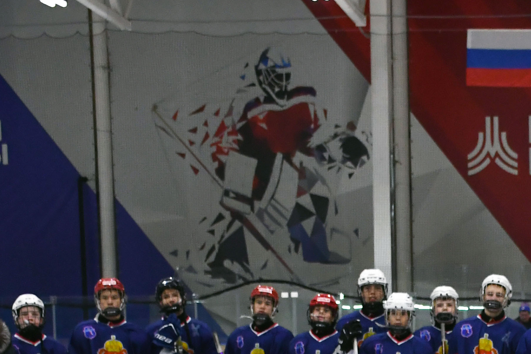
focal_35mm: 105
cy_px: 496
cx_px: 601
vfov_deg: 12.5
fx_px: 1549
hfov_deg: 18.6
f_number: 3.8
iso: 1600
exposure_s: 1/750
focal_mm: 23
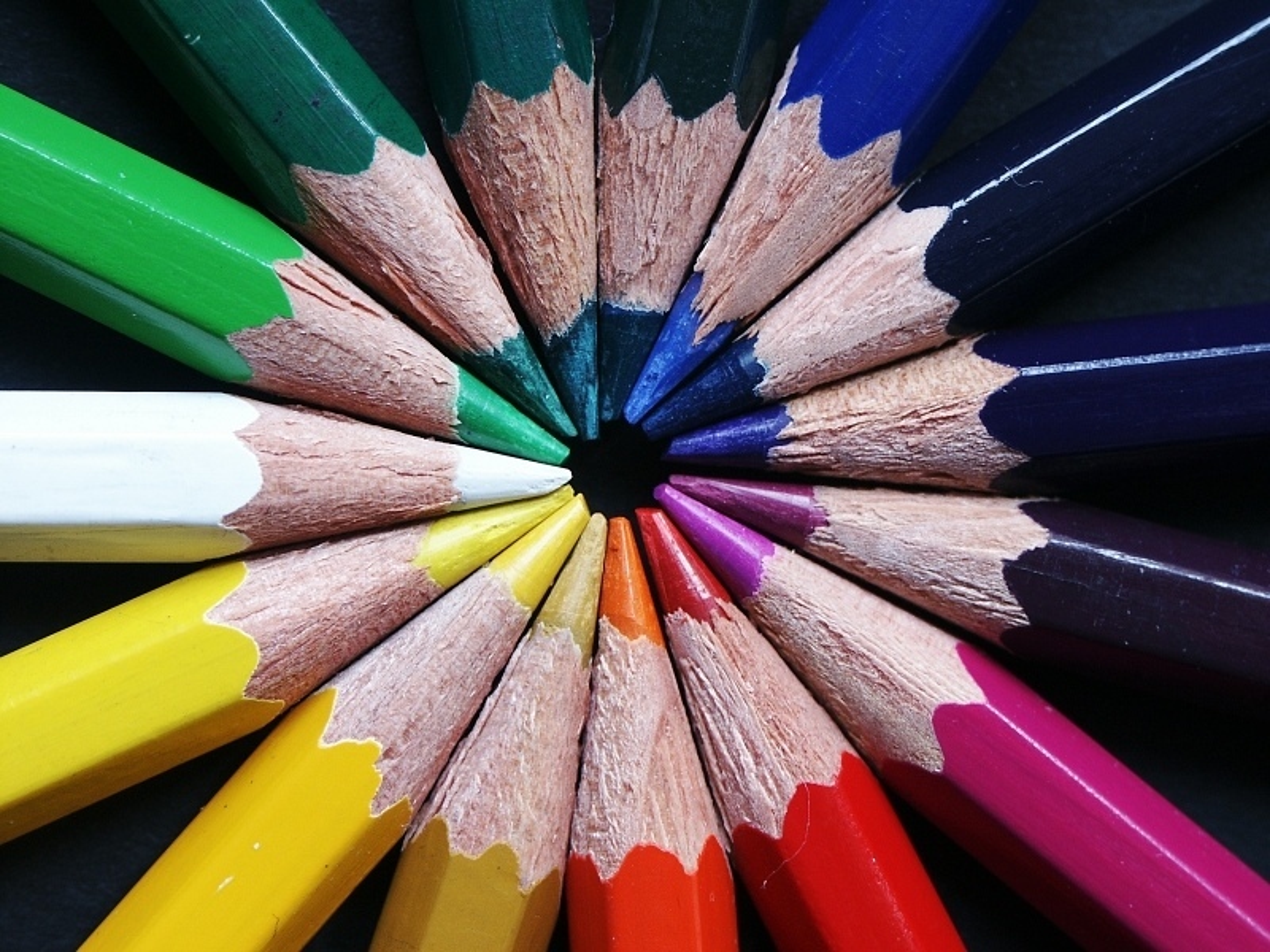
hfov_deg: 9.9
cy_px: 476
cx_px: 635
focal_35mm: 199
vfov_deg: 7.5
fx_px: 7301
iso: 100
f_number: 4.5
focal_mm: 50.48
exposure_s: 1/30
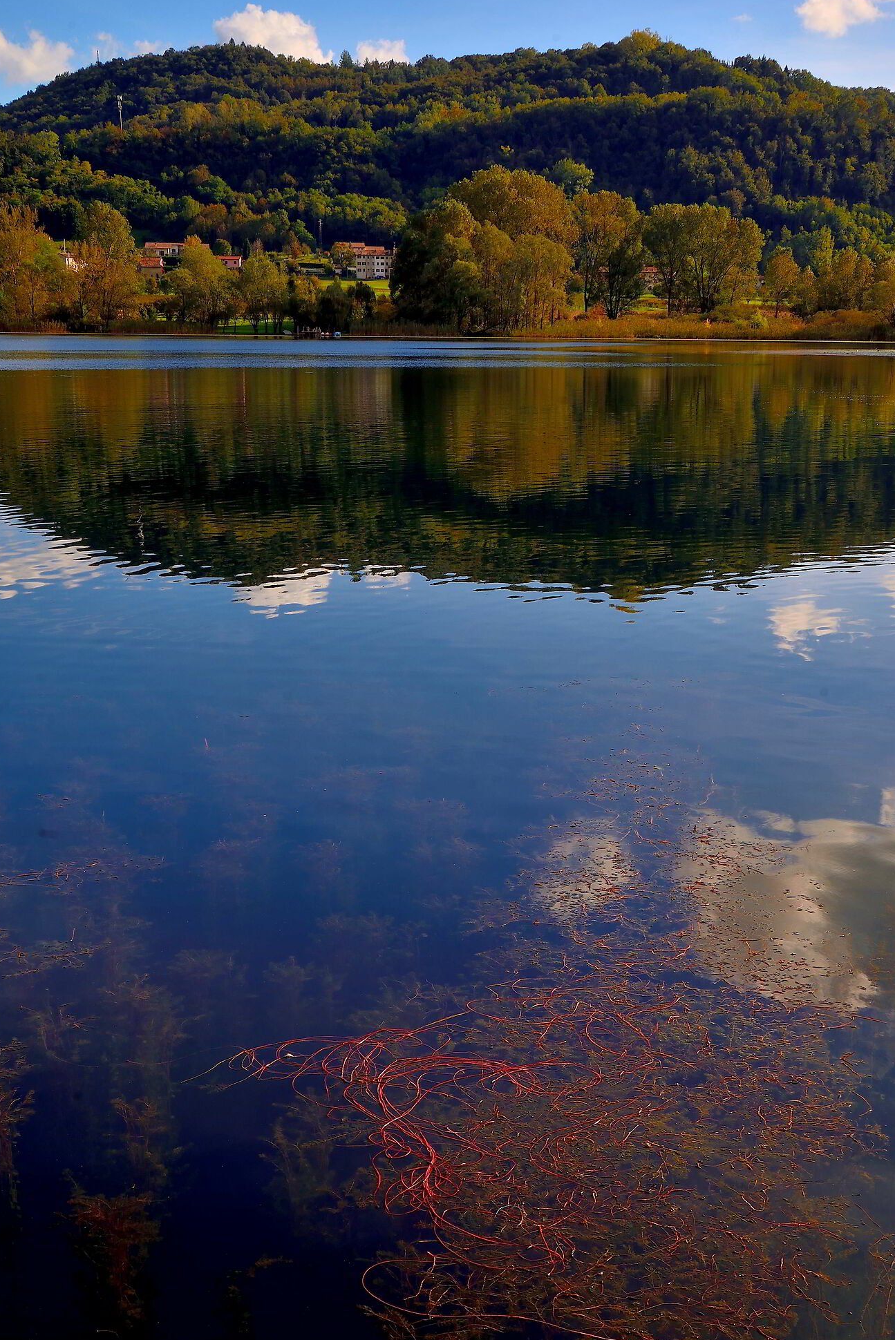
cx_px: 543
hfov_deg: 28.6
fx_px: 1751
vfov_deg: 41.8
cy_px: 781
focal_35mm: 47
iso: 200
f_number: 16
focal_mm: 38
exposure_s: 1/125
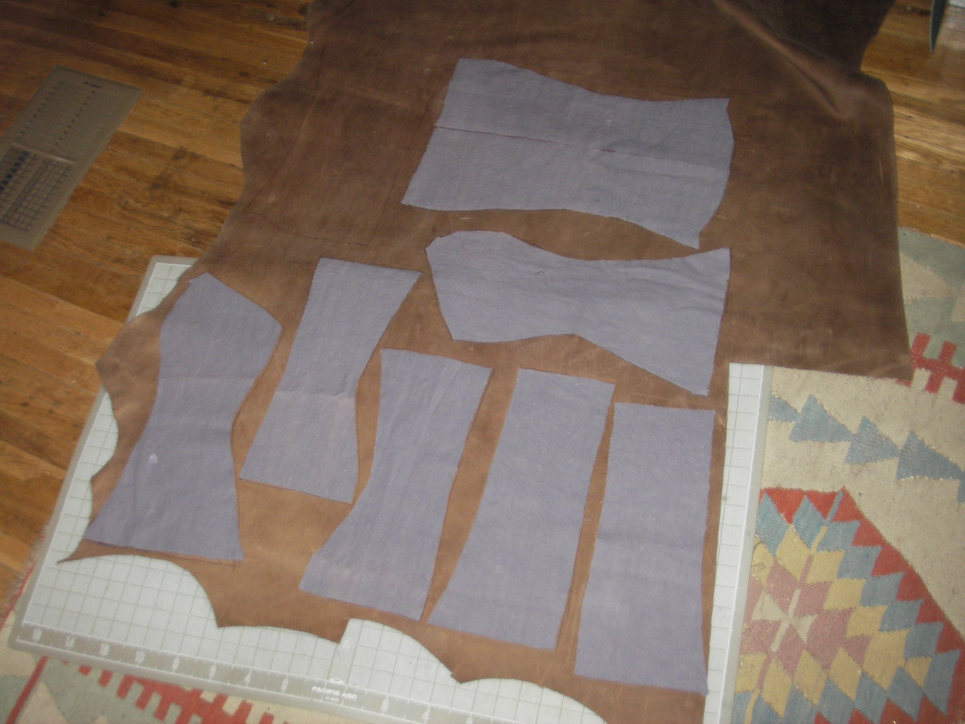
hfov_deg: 49.0
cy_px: 362
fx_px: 1059
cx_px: 482
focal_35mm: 38
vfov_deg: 37.7
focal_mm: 6.3
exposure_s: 1/30
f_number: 3.3
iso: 100
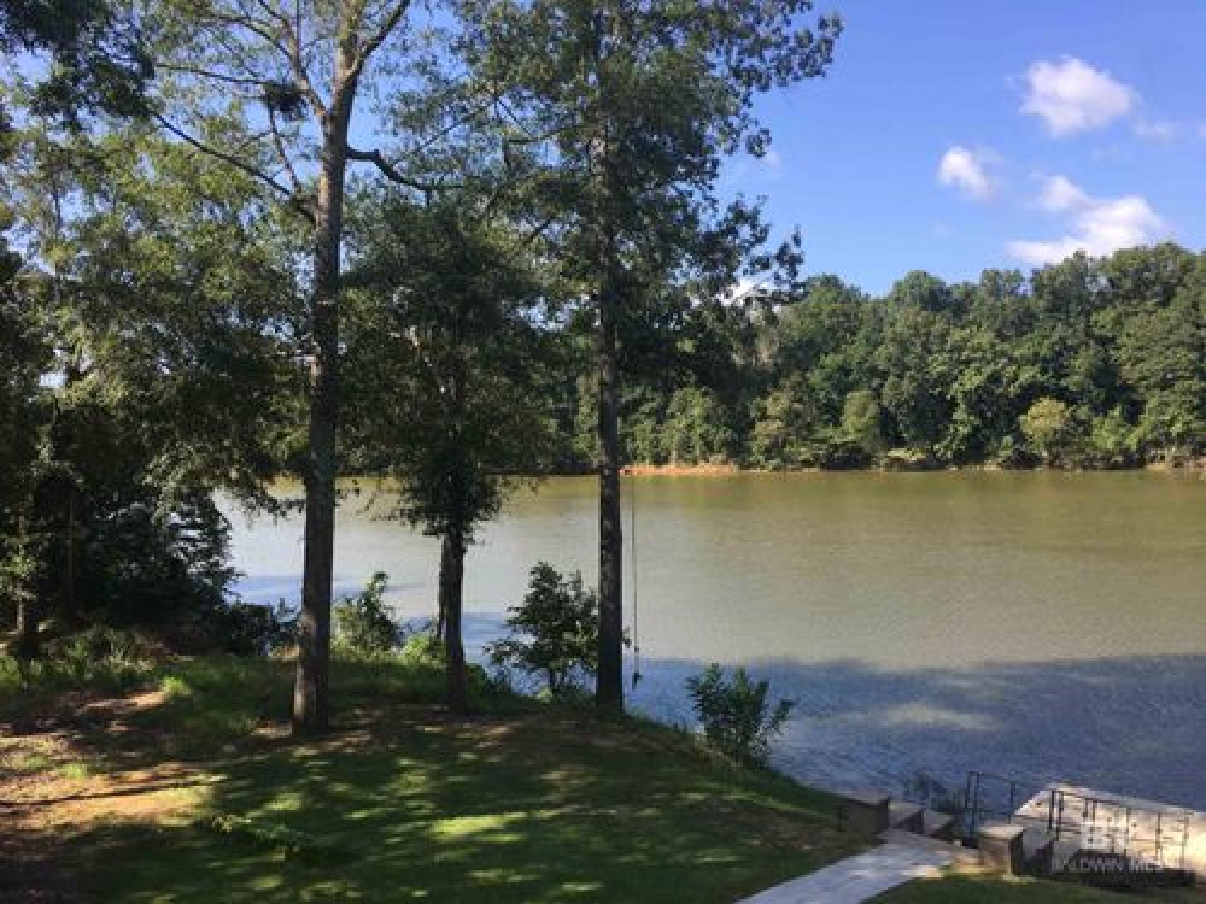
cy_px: 452
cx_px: 603
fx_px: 1010
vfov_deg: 48.2
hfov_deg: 61.7
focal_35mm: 29
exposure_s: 1/663
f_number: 2.2
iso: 25
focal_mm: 4.15
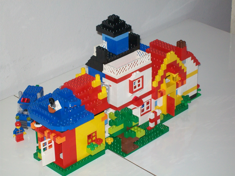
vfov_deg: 14.5
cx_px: 118
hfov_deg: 19.3
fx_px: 692
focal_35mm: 102
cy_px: 88
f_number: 4.9
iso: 160
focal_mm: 18.3
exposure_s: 1/125
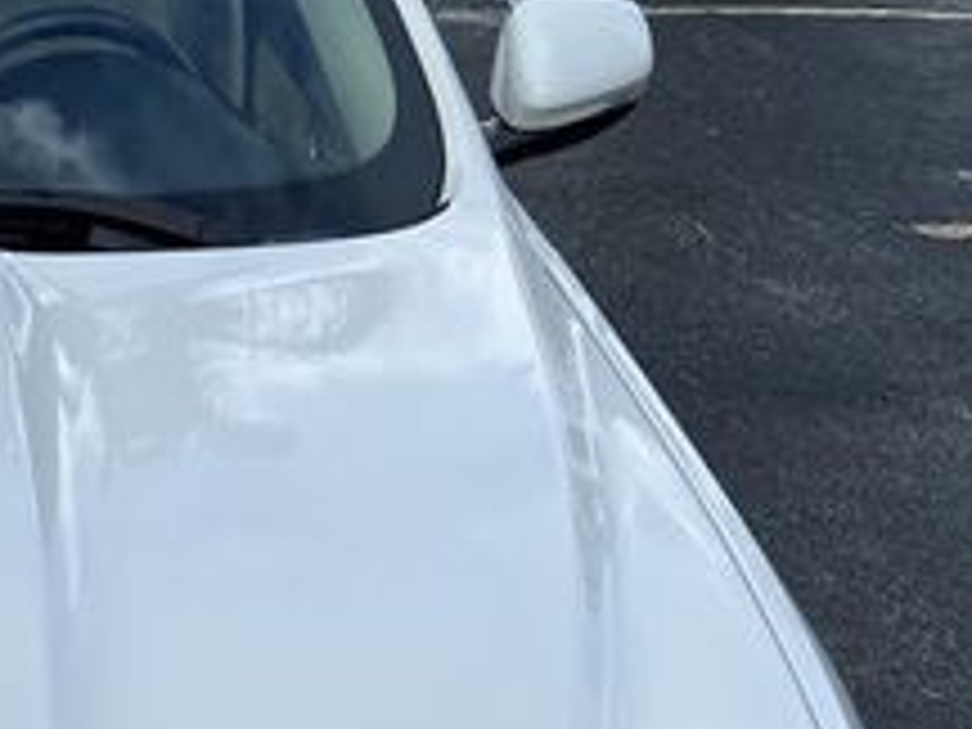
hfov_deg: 22.8
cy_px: 972
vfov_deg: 17.8
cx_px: -266
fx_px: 2162
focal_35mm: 77
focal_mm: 5.7
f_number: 1.5
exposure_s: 1/4831
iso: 50
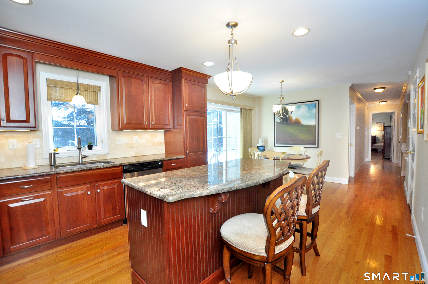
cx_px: 214
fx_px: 196
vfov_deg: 71.9
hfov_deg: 95.1
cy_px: 142
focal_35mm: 16
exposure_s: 1/100
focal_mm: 11
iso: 800
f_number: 4.5
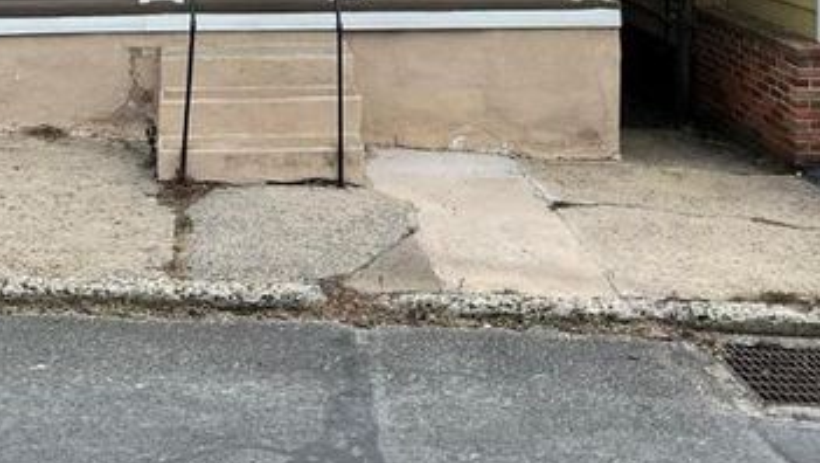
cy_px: -202
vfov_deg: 18.2
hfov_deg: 34.9
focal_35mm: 60
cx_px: 397
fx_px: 1305
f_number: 1.8
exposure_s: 1/362
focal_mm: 3
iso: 16
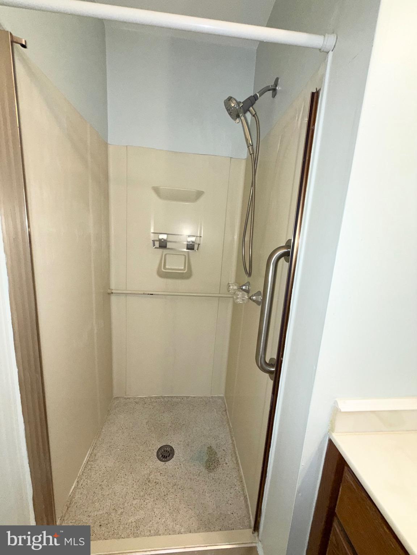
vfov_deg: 102.1
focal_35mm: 14
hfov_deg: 85.7
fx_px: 225
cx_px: 208
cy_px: 278
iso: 100
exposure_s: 1/60
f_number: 2.2
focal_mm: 2.22
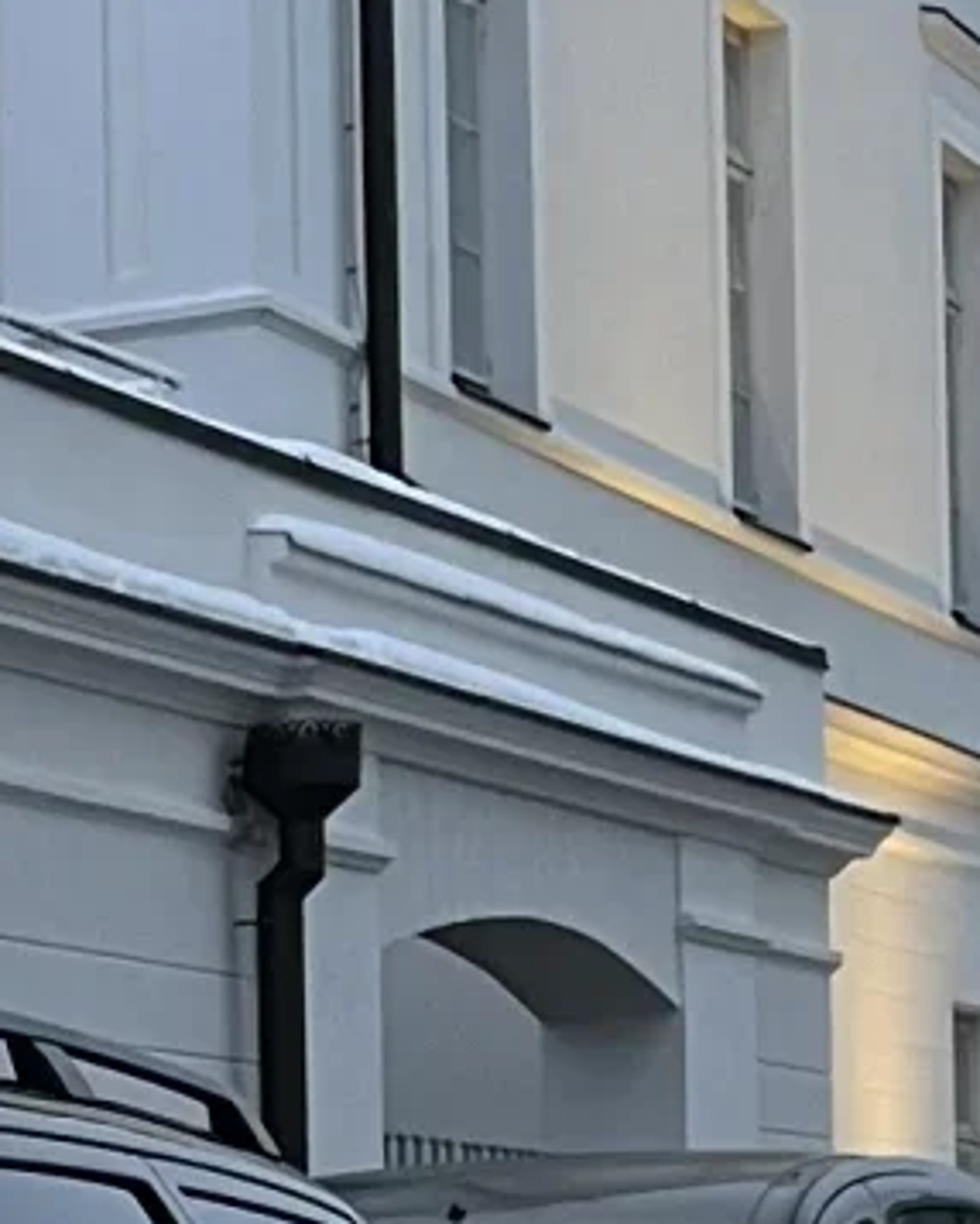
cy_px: 1601
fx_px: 6593
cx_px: -1549
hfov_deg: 7.8
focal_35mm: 182
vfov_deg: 10.4
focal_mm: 5.7
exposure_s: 1/60
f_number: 1.5
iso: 125
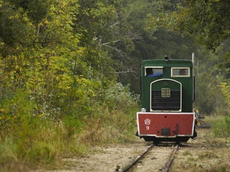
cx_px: 122
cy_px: 86
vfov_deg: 4.5
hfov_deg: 6.0
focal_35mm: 328
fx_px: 2178
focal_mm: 200
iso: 100
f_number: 2.8
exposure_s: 1/60
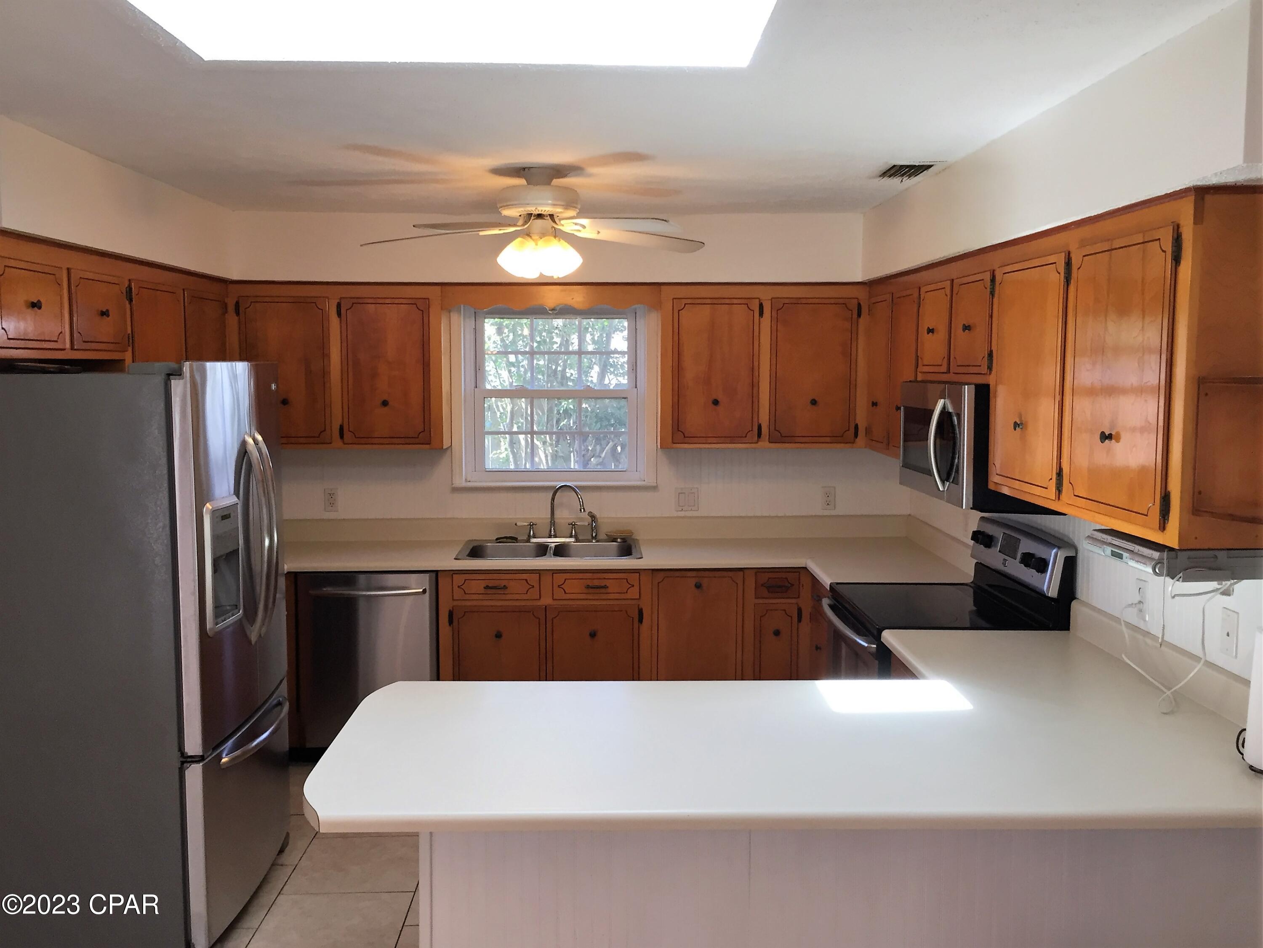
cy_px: 474
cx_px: 632
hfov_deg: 61.7
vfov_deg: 48.2
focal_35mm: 29
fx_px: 1058
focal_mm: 4.15
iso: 32
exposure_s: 1/30
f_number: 2.2
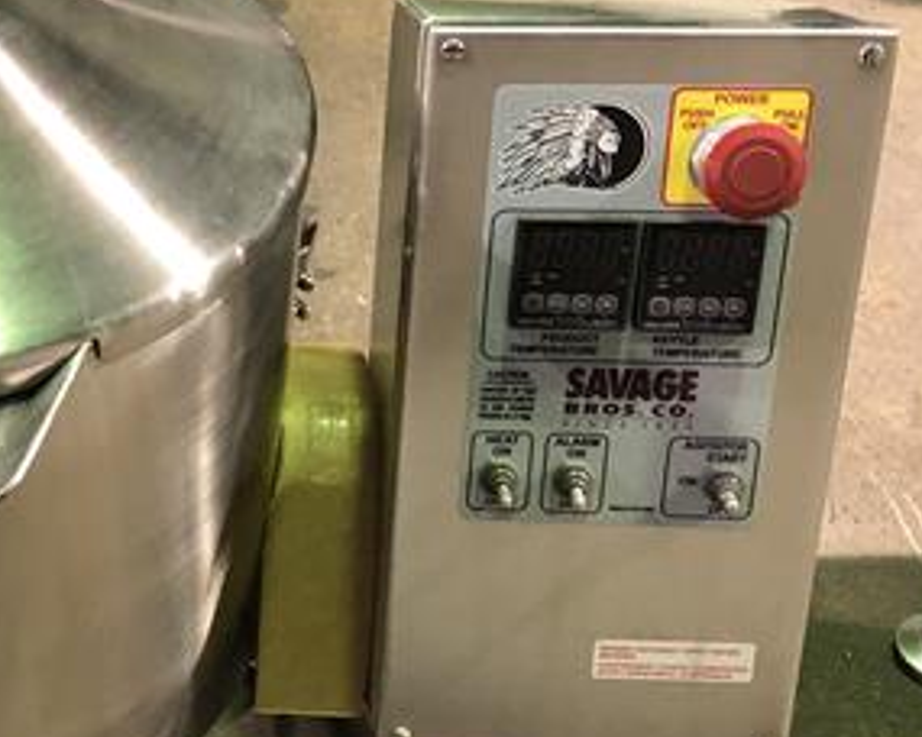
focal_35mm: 64
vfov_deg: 23.8
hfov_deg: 27.6
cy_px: 453
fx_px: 1746
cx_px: -34
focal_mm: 4
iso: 100
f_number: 1.8
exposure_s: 1/9
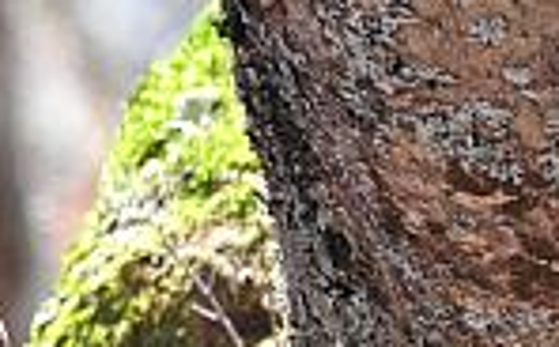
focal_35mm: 2174
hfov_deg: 1.0
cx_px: 38
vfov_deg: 0.6
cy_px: 949
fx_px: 33070
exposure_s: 1/250
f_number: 8
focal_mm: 350
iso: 1250
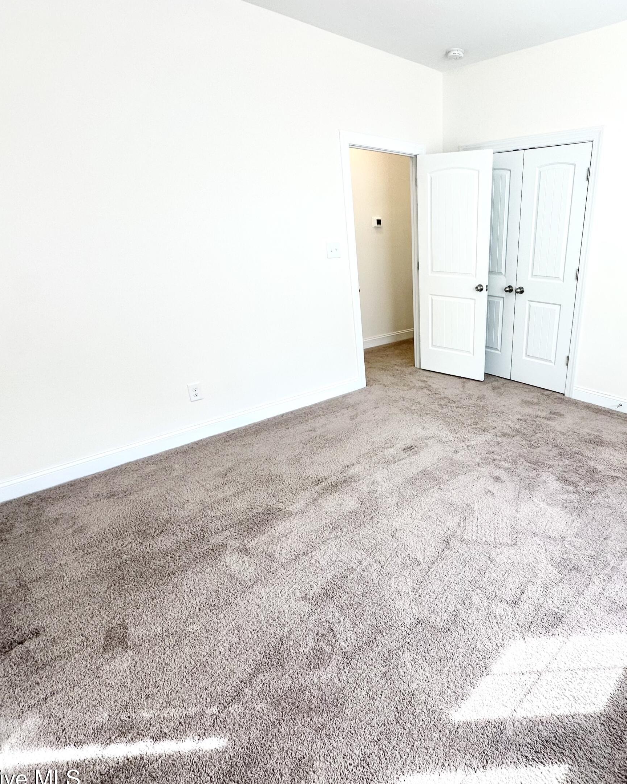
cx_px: 451
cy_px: 407
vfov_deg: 83.3
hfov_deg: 67.4
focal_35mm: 19
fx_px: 441
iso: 80
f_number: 2.2
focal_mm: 2.22
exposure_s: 1/120
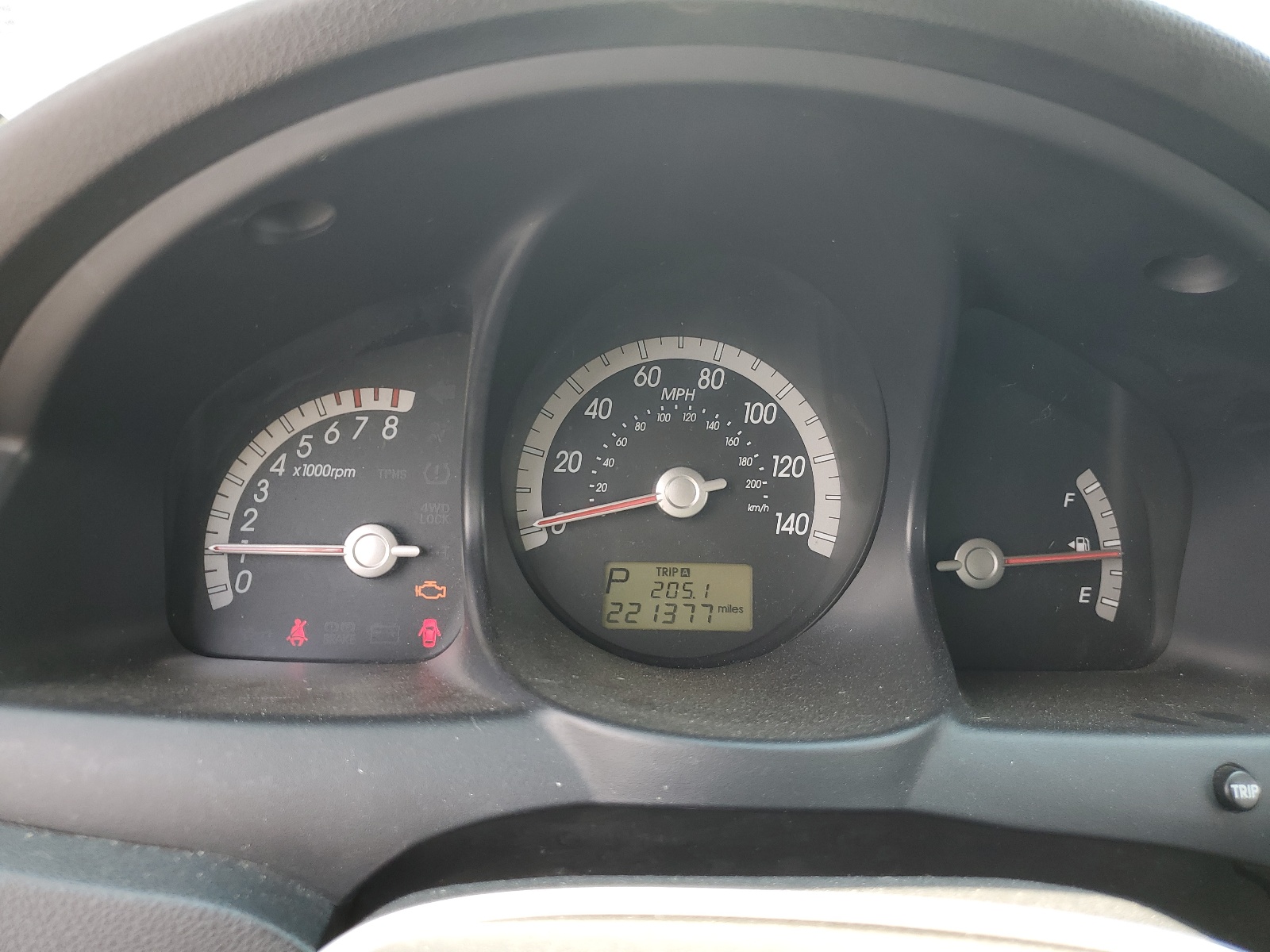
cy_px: 476
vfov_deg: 53.1
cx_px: 635
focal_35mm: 26
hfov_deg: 67.3
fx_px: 954
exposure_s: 1/167
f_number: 1.5
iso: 50
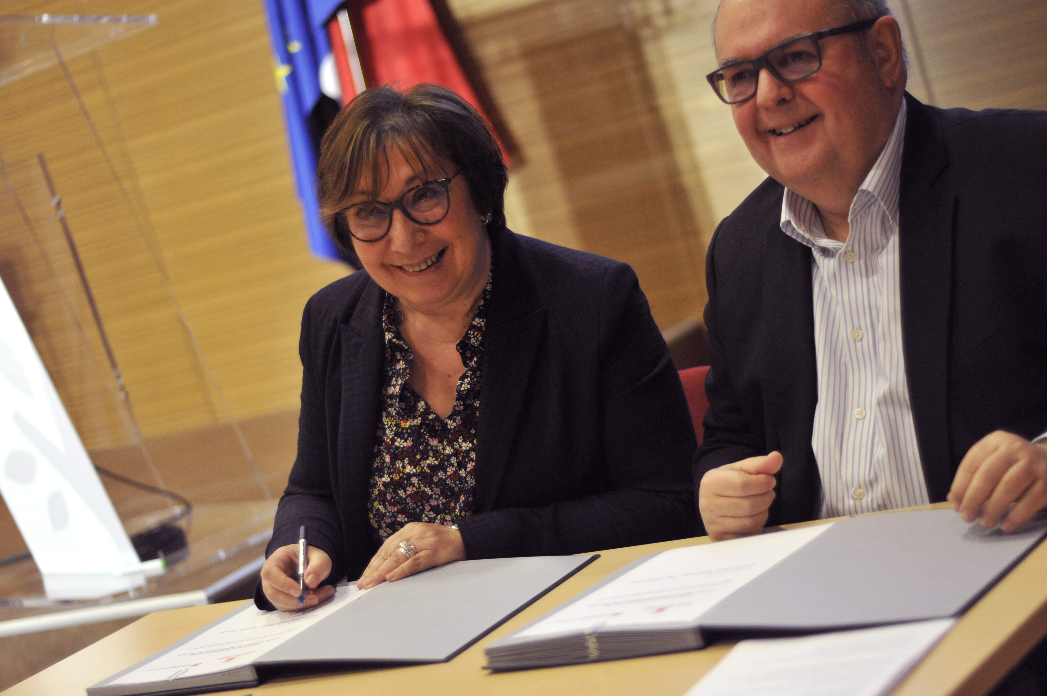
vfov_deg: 18.1
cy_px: 348
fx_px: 2179
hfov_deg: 27.0
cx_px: 524
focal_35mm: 75
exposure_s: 1/125
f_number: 1.8
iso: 640
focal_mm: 50
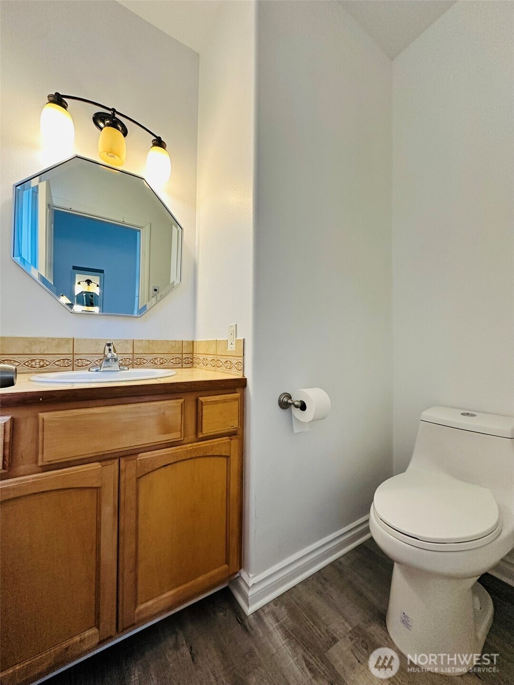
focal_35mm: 14
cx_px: 257
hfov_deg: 85.7
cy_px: 342
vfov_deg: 102.1
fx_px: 277
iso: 200
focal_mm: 2.22
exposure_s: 1/120
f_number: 2.2
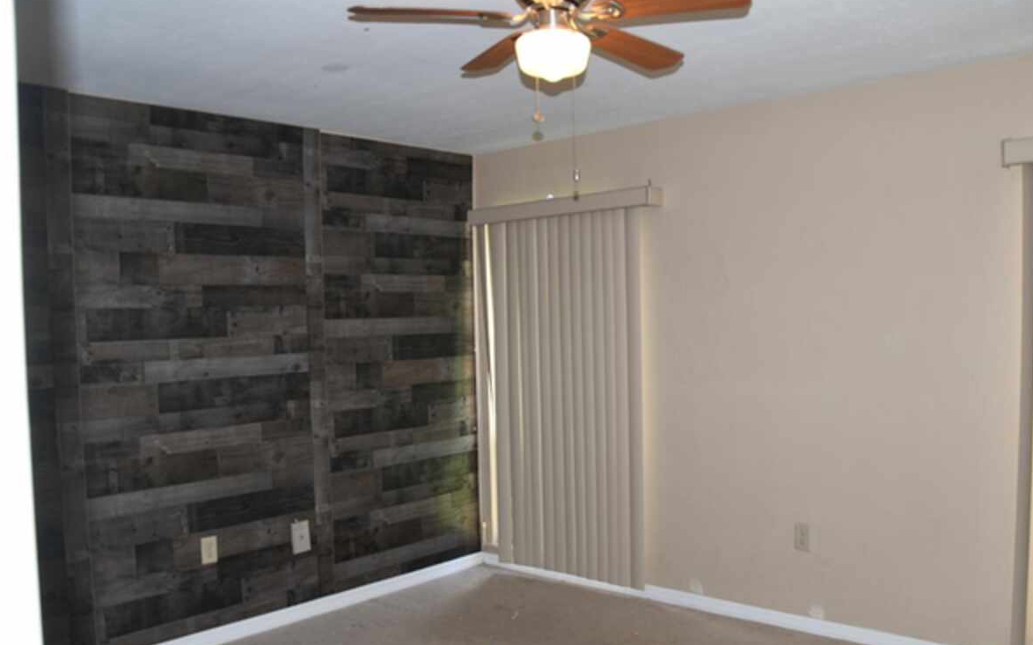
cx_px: 539
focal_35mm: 30
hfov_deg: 62.9
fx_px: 844
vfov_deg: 41.8
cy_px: 355
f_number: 3.5
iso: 100
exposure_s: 1/60
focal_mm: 18
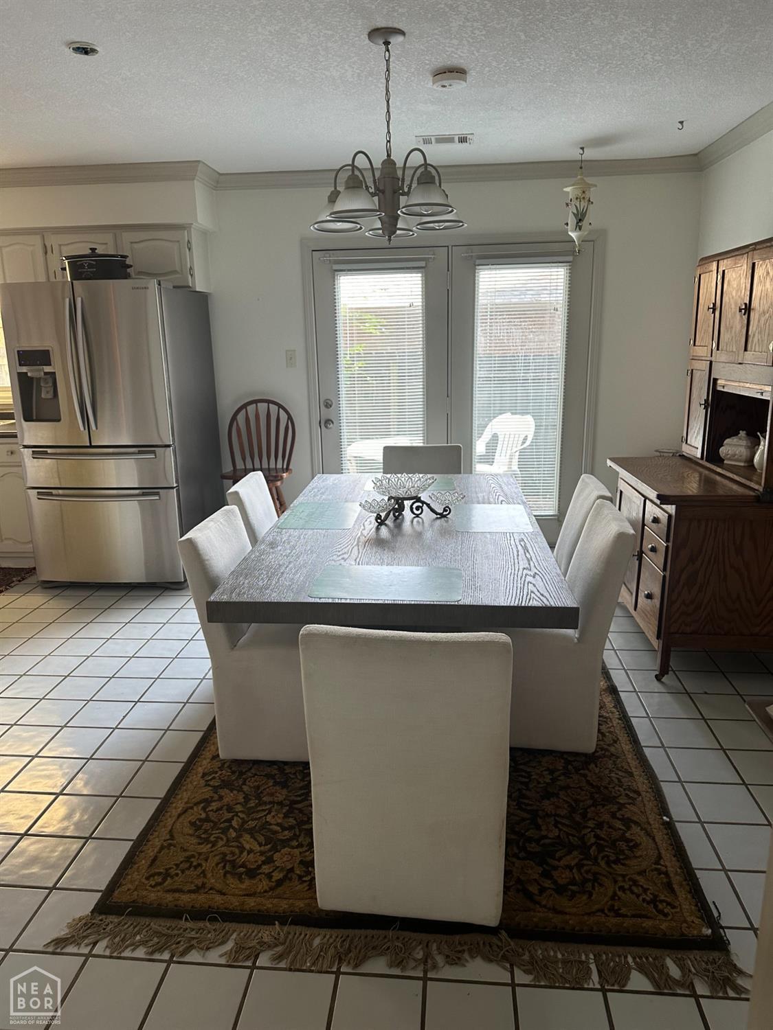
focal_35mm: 24
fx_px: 715
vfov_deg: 71.6
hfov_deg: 56.8
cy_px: 515
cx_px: 386
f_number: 1.78
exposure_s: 1/60
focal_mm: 6.86
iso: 160
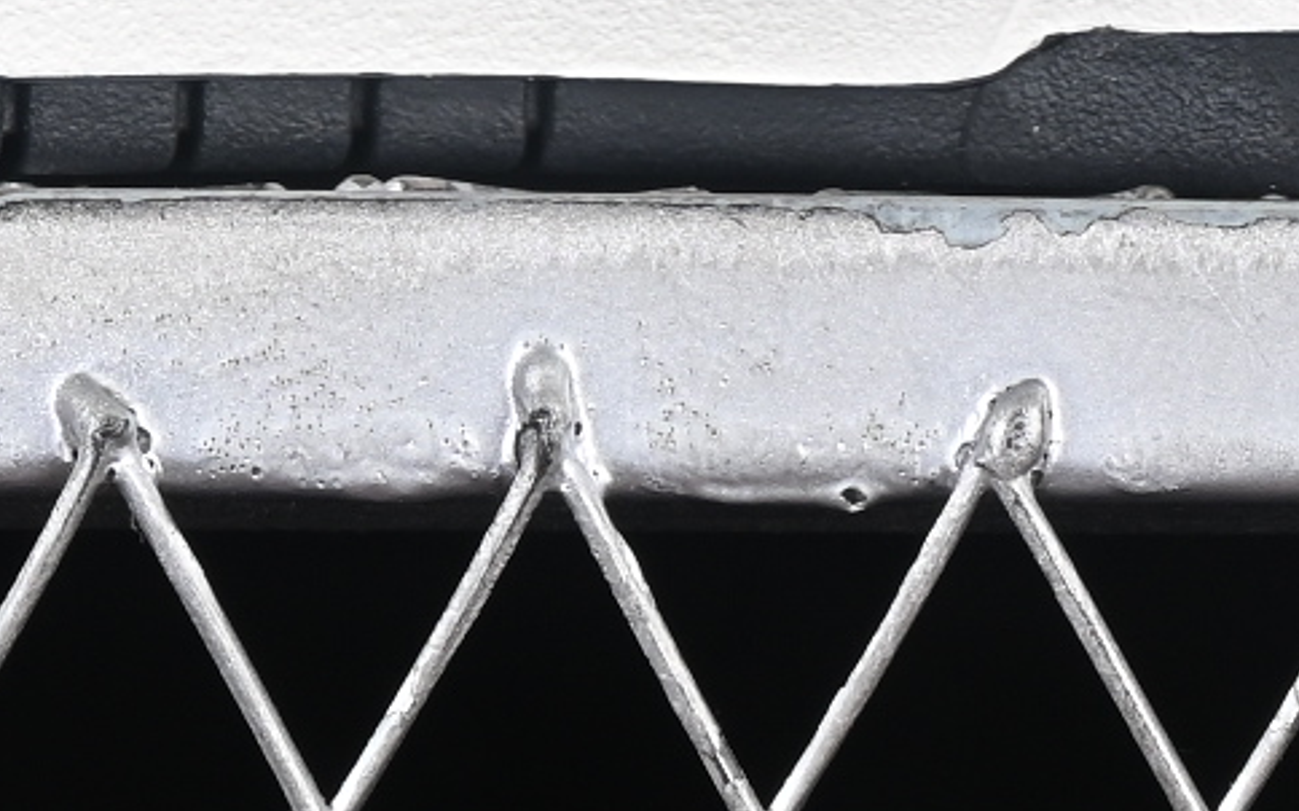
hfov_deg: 4.8
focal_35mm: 440
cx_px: 931
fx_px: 15570
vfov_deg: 2.9
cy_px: -1302
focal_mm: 50
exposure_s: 1/60
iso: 160
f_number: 7.1
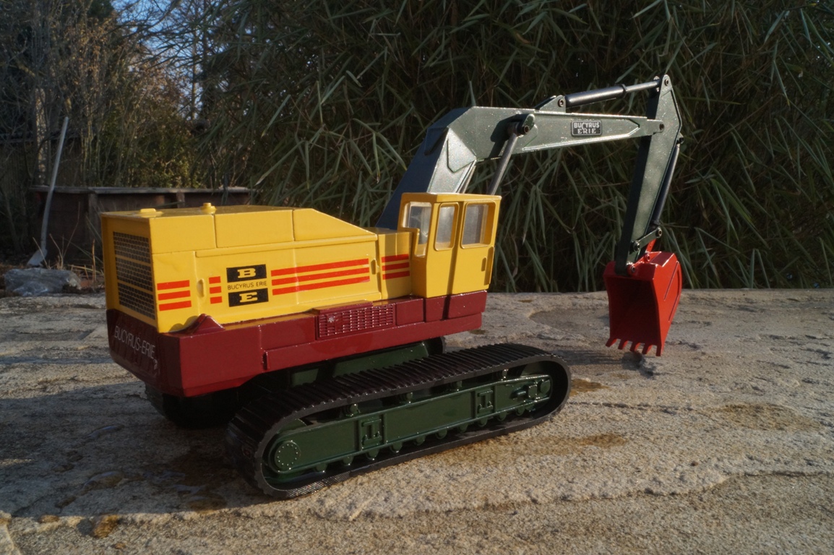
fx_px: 695
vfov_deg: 43.6
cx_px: 417
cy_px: 278
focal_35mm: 30
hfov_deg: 62.0
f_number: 22
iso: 640
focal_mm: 20
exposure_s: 1/60
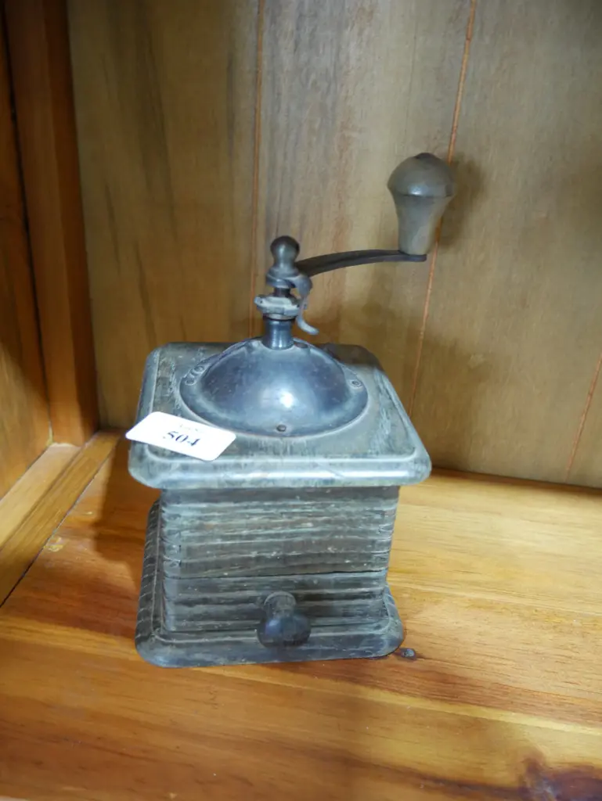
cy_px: 400
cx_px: 301
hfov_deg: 49.8
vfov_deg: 63.4
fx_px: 649
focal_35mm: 28
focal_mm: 14
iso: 1600
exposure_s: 1/60
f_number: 3.5
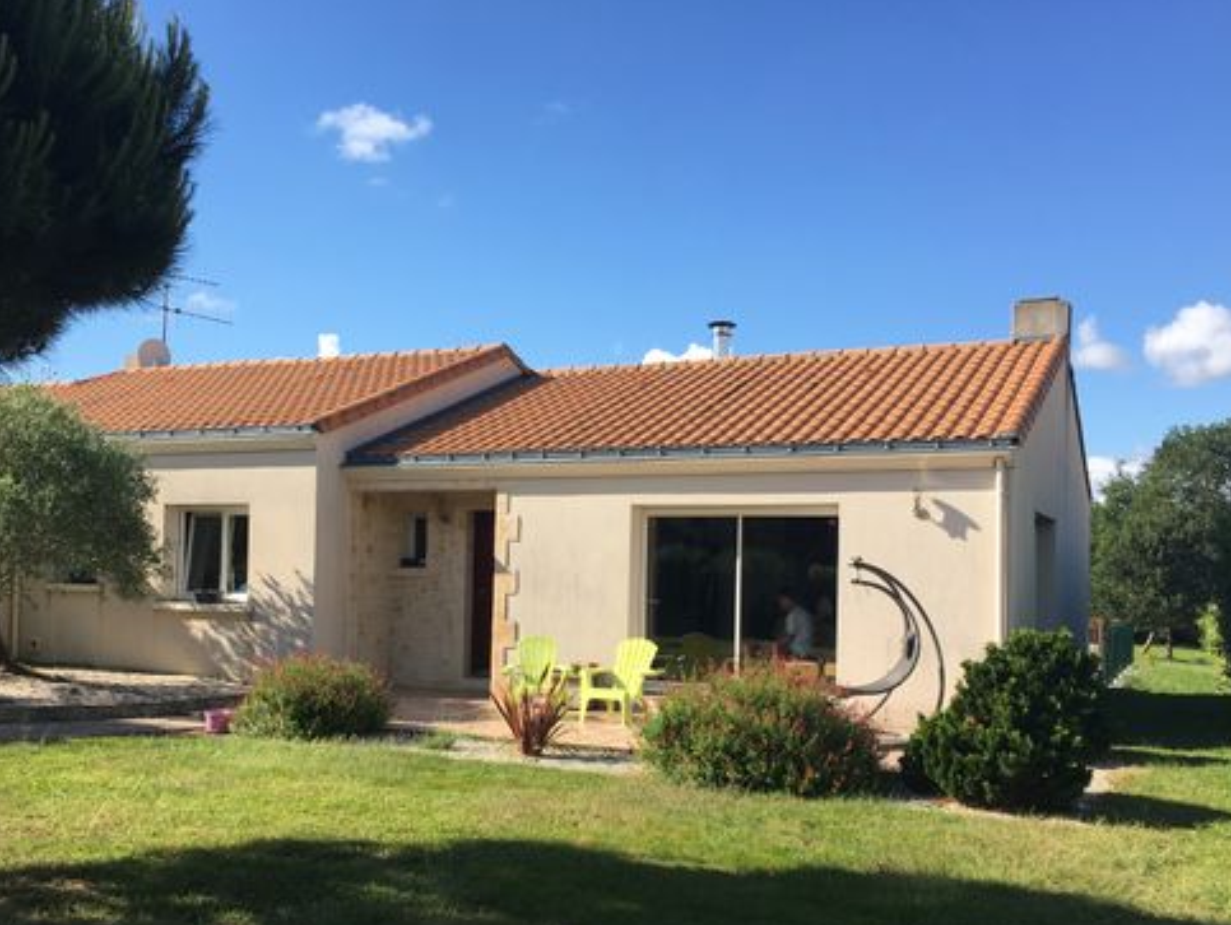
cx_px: 551
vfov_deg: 39.5
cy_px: 556
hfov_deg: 51.2
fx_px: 1281
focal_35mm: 36
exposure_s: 1/1131
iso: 25
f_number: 2.2
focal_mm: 4.15
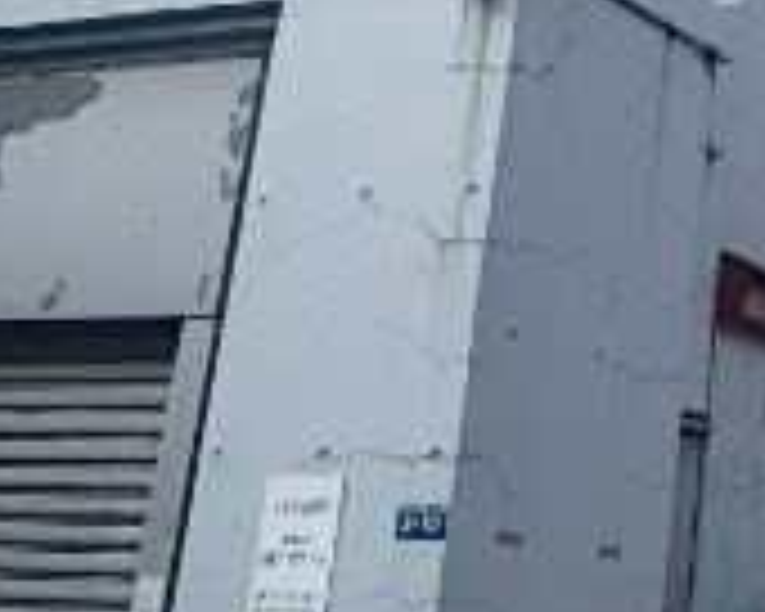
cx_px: 1022
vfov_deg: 19.2
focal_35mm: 77
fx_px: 1743
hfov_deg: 22.0
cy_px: -50
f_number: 3.5
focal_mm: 3.7
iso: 125
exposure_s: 1/500
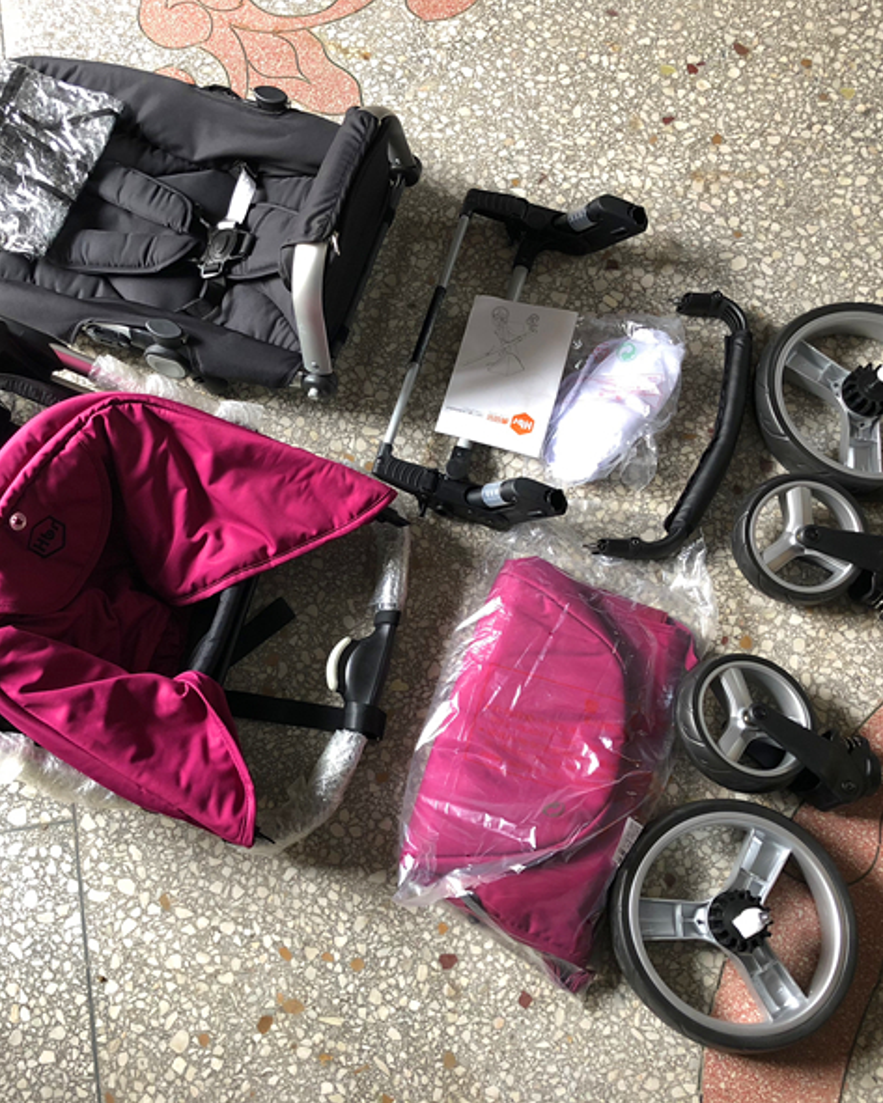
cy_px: 549
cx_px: 304
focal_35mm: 37
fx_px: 1208
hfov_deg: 39.7
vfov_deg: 49.1
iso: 40
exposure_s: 1/15
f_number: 1.8
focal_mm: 3.99
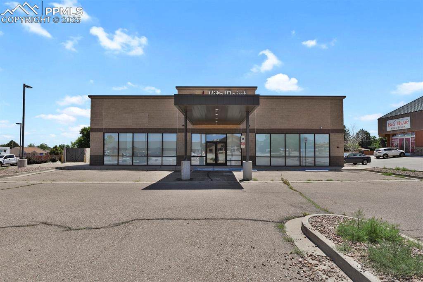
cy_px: 141
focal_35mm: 18
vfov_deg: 67.3
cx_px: 212
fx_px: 211
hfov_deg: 90.0
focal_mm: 18
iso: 250
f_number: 8
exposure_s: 1/200
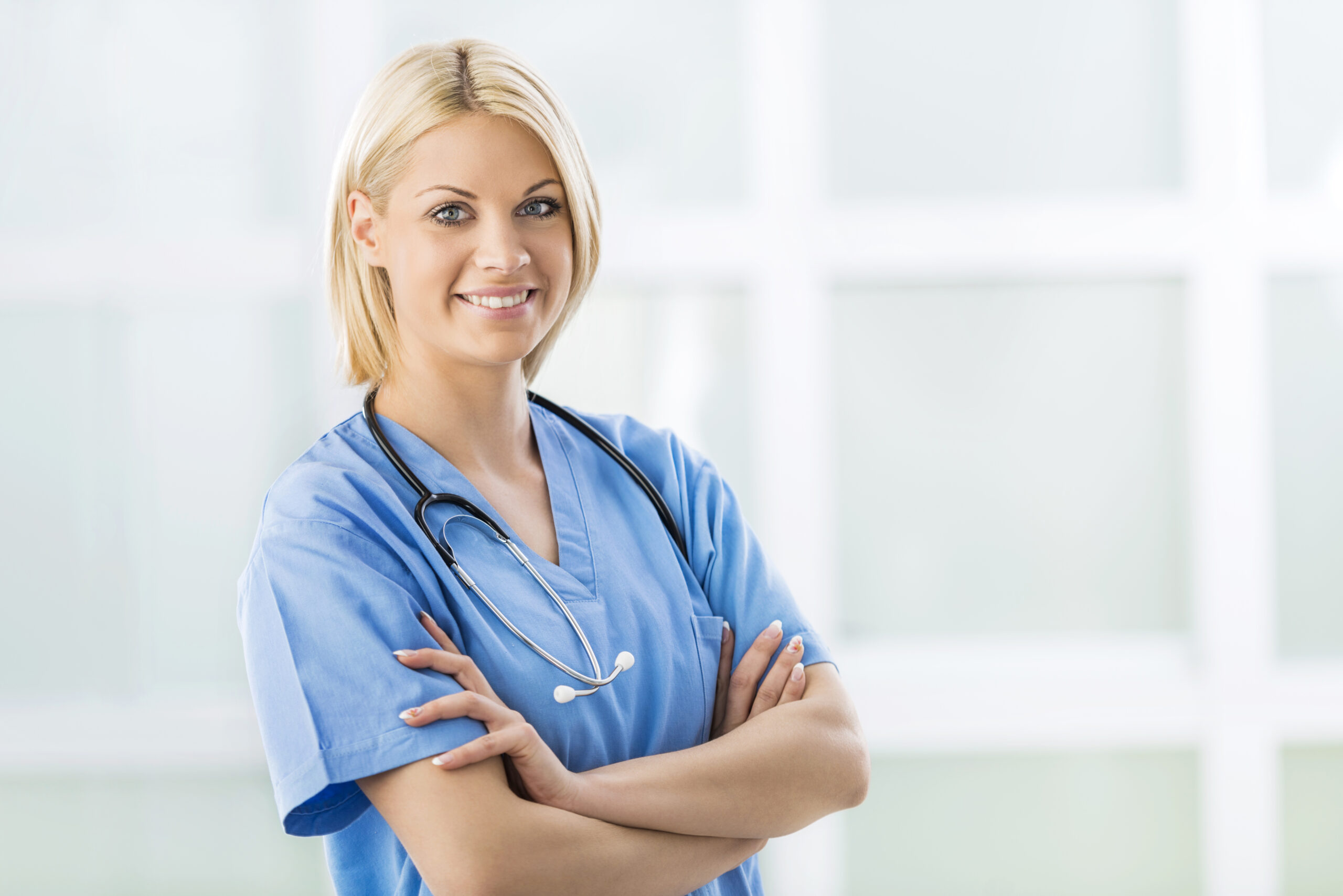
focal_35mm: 135
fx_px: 5038
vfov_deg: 10.2
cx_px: 672
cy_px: 448
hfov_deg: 15.2
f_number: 2.8
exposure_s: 1/160
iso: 100
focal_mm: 135
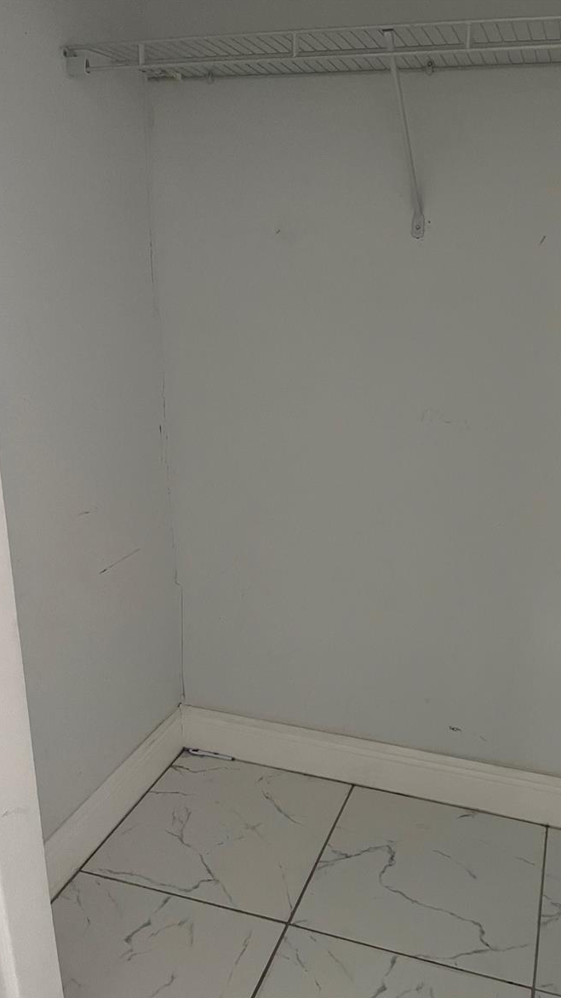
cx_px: 358
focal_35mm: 29
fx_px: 767
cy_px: 508
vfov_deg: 66.1
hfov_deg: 39.8
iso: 500
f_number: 1.6
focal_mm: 5.1
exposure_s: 1/52
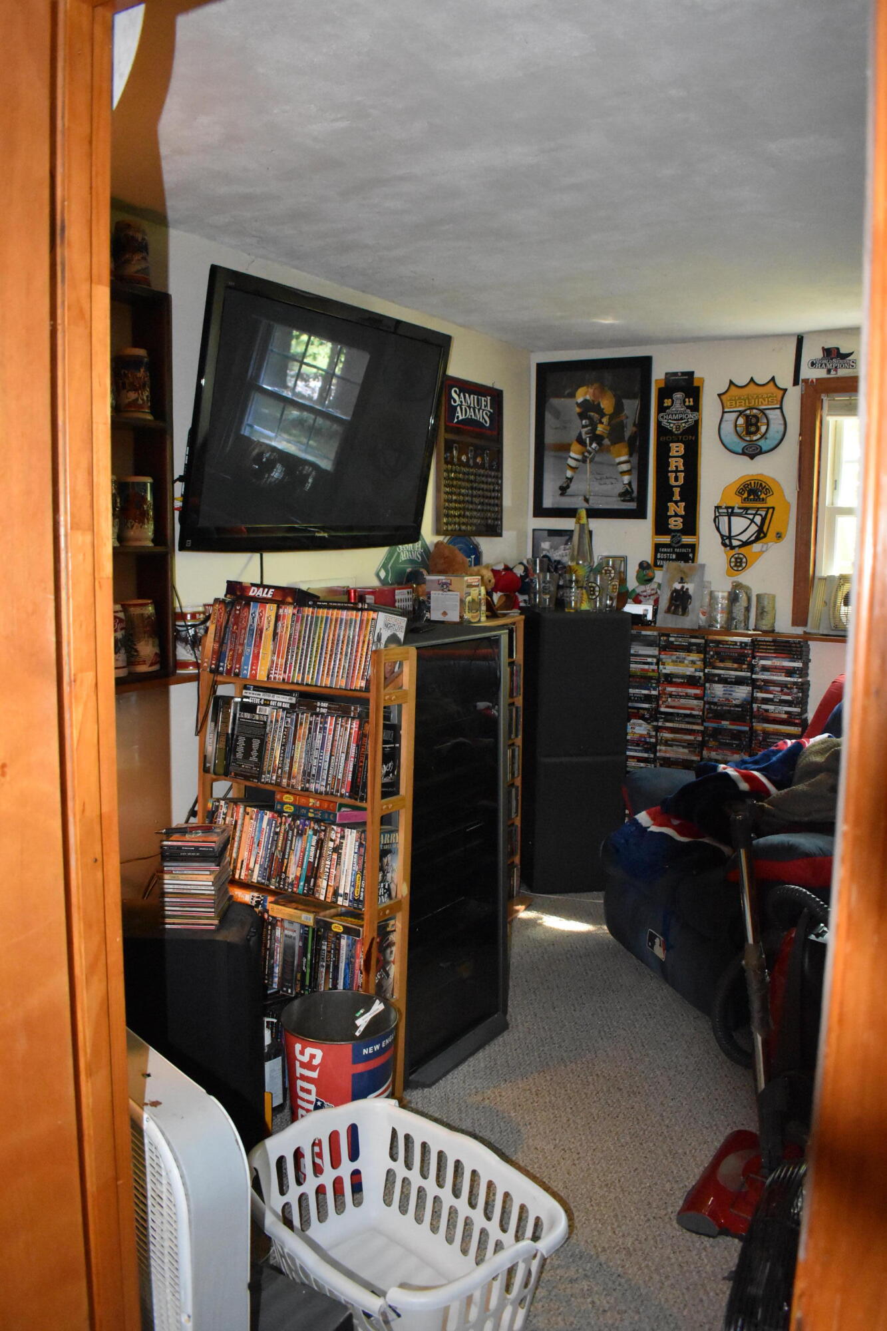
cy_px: 666
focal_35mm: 27
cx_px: 444
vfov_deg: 67.4
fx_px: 998
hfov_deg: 47.9
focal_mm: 18
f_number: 3.5
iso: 6400
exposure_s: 1/60
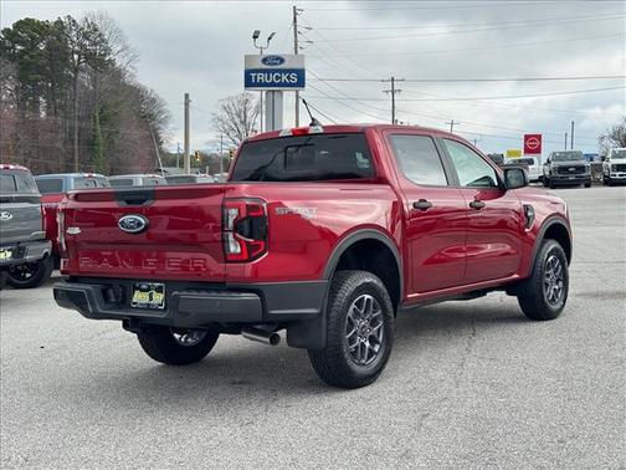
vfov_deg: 30.3
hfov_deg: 39.7
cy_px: 235
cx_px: 313
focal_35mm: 48
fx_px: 868
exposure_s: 1/2179
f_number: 1.78
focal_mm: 6.76
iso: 64
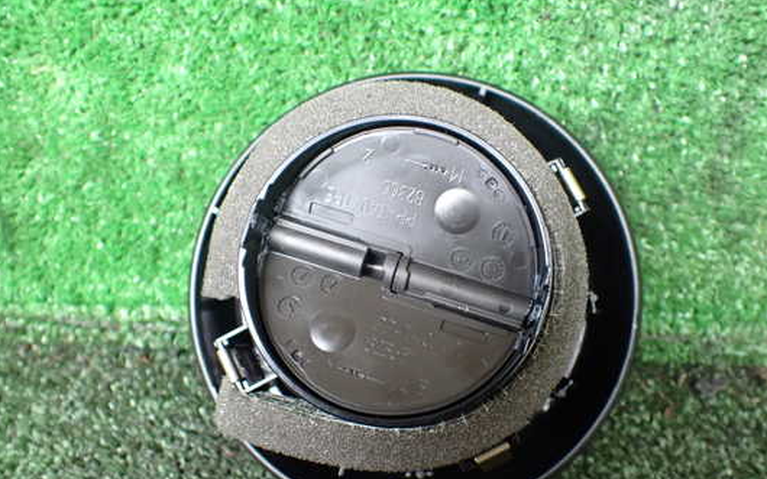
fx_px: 752
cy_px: 276
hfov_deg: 54.0
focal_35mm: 36
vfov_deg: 35.2
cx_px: 405
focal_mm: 5.4
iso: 800
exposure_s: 1/60
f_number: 2.3
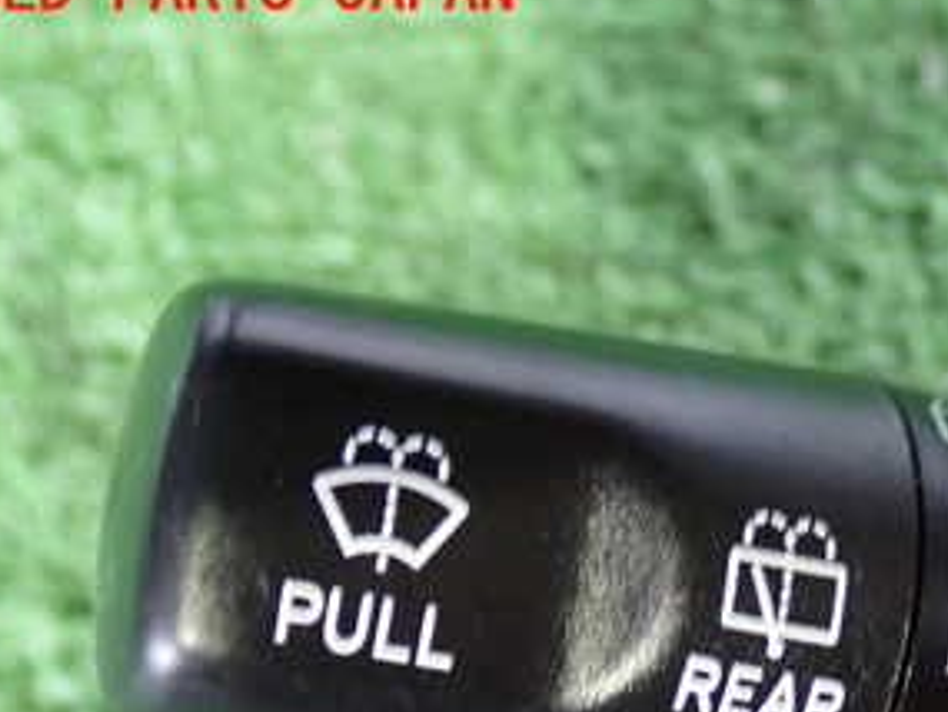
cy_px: 695
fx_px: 2712
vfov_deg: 14.7
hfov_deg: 19.4
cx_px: 908
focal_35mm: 99
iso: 800
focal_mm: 8.4
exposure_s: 1/15
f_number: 3.1
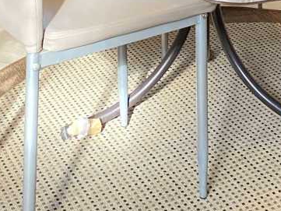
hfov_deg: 17.7
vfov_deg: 12.1
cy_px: -220
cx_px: 290
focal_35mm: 108
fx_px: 877
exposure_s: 1/50
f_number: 1.8
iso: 320
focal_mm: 4.25
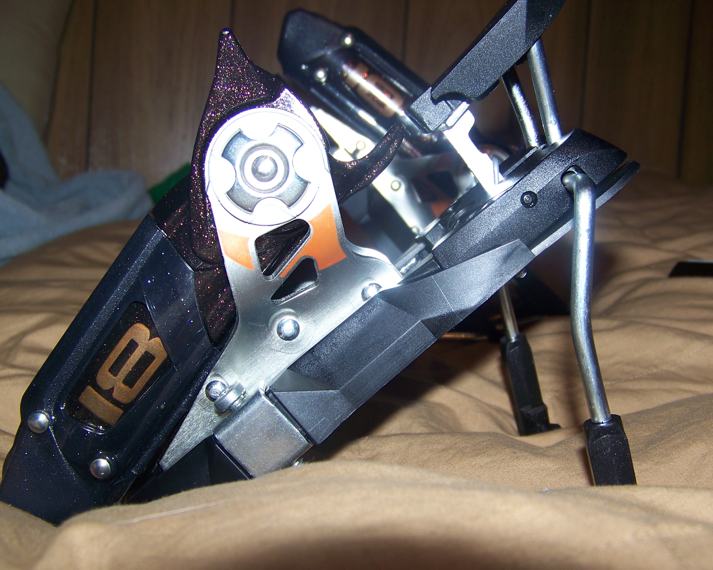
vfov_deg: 37.3
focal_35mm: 40
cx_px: 358
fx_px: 844
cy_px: 296
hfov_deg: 45.8
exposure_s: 1/30
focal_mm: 5.85
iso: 64
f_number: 2.8
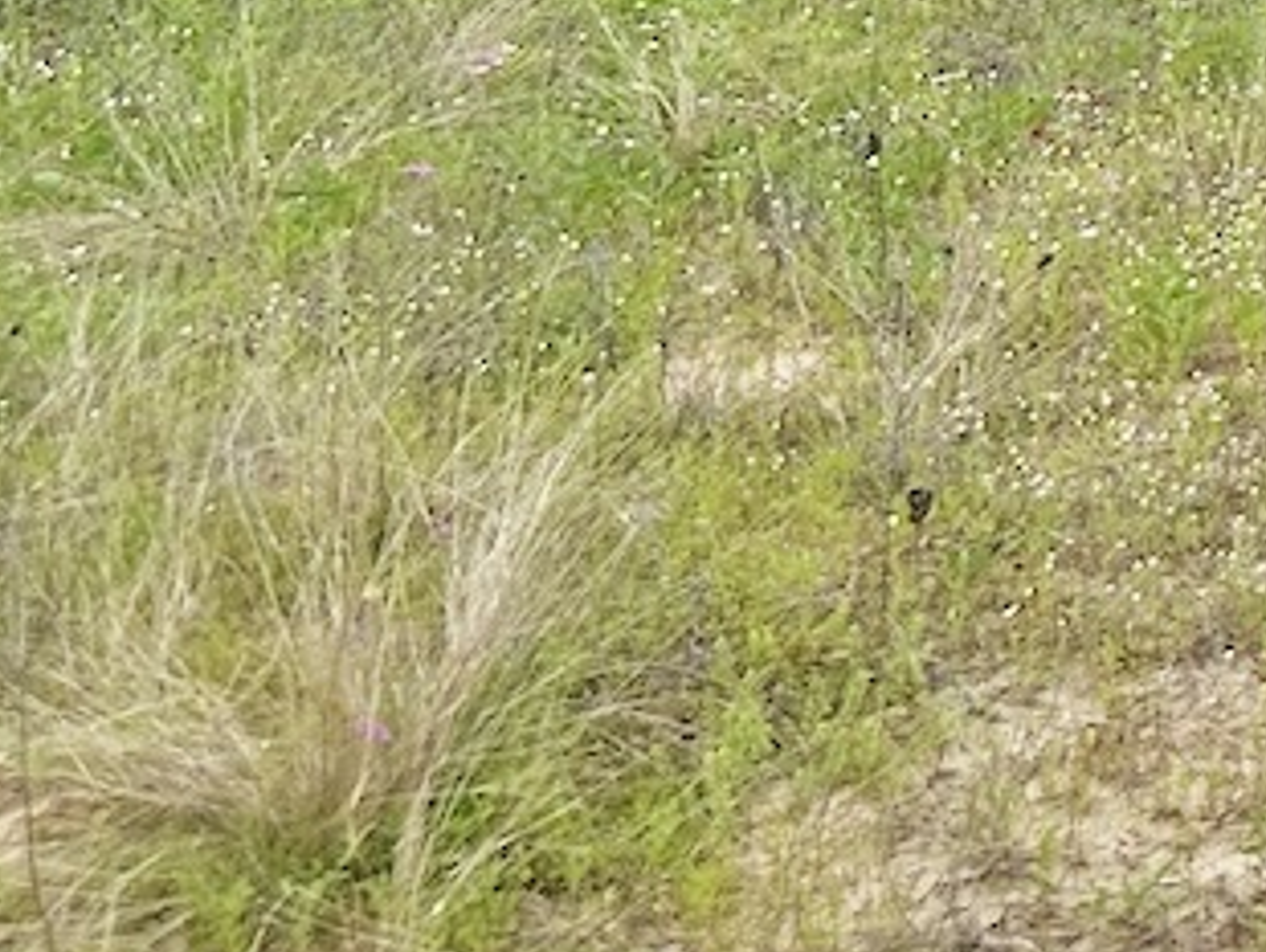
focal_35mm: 99
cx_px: 2544
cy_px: -952
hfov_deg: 15.6
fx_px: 3624
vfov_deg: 13.0
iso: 80
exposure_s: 1/4545
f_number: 1.78
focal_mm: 6.86
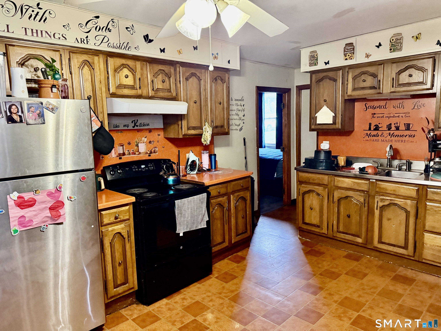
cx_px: 220
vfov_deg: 56.8
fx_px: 306
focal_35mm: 24
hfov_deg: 71.6
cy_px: 166
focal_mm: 6.76
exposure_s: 1/60
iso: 800
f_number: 1.78
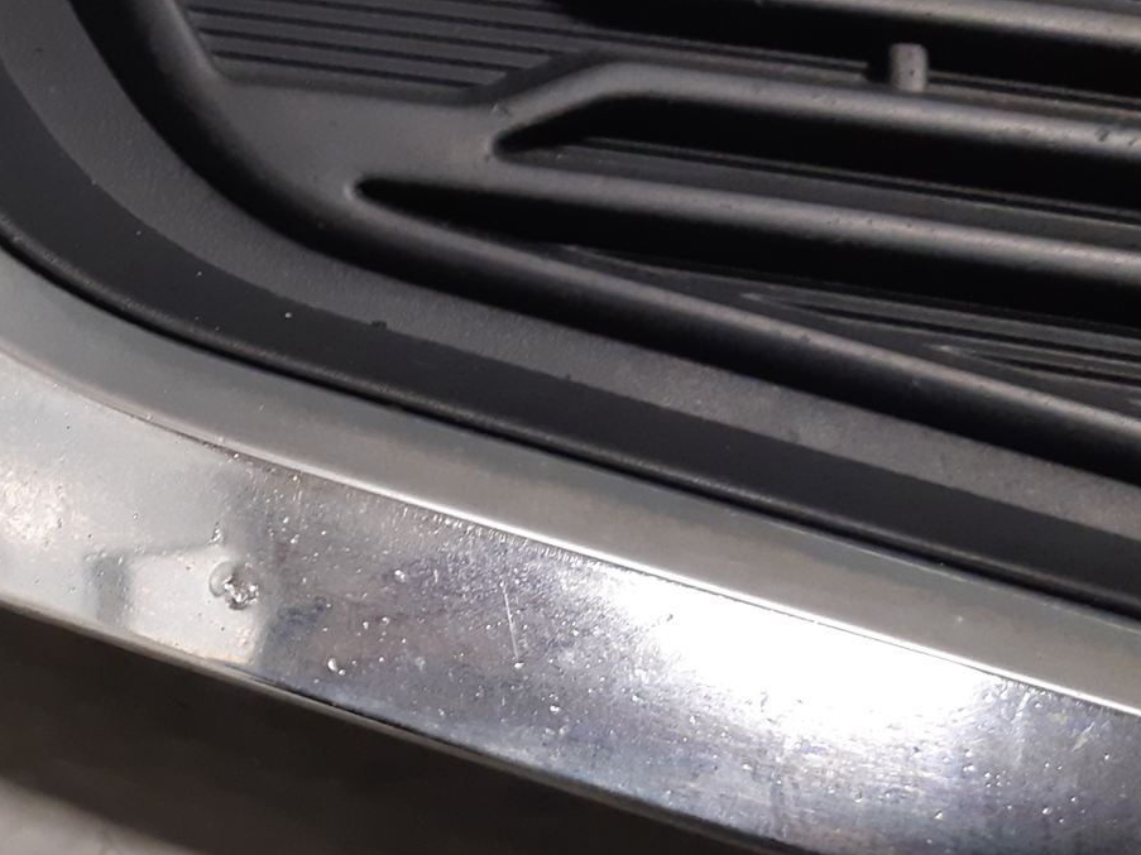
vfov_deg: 24.8
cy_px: 463
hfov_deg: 30.3
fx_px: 1944
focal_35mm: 59
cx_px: -18
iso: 200
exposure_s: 1/50
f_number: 1.7
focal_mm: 3.93
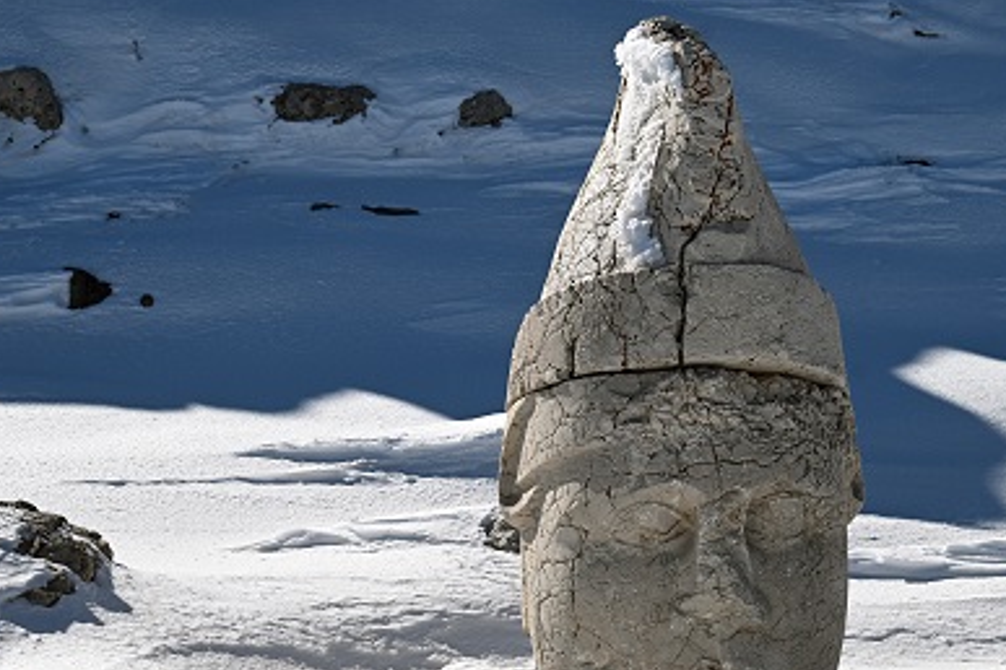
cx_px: 658
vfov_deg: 17.2
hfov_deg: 25.6
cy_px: 436
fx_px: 2207
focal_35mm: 79
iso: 200
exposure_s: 1/1250
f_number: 8
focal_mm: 51
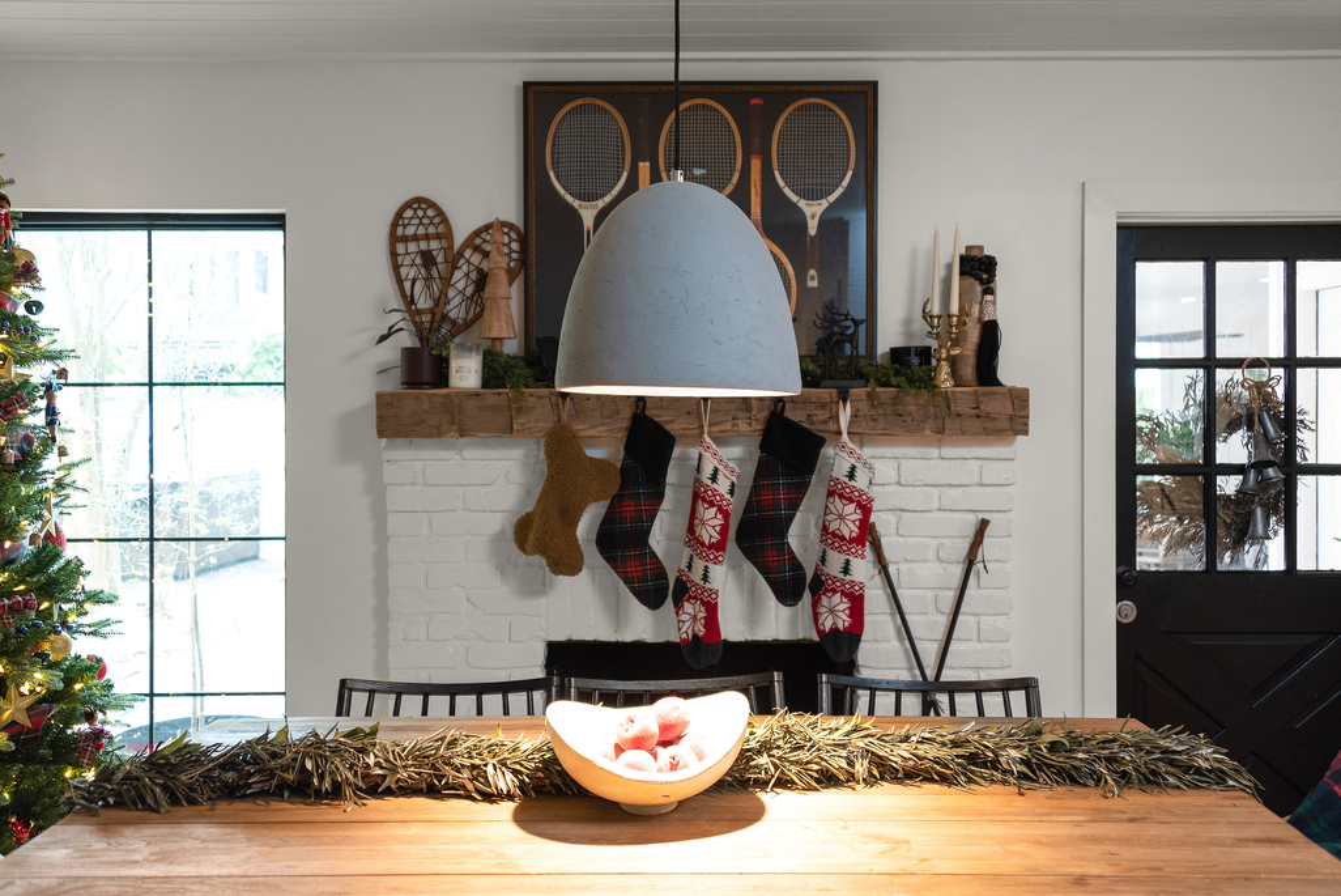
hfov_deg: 58.7
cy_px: 448
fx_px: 1192
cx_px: 670
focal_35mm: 32
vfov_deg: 41.2
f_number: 3.5
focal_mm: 32
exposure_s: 1/60
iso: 1000
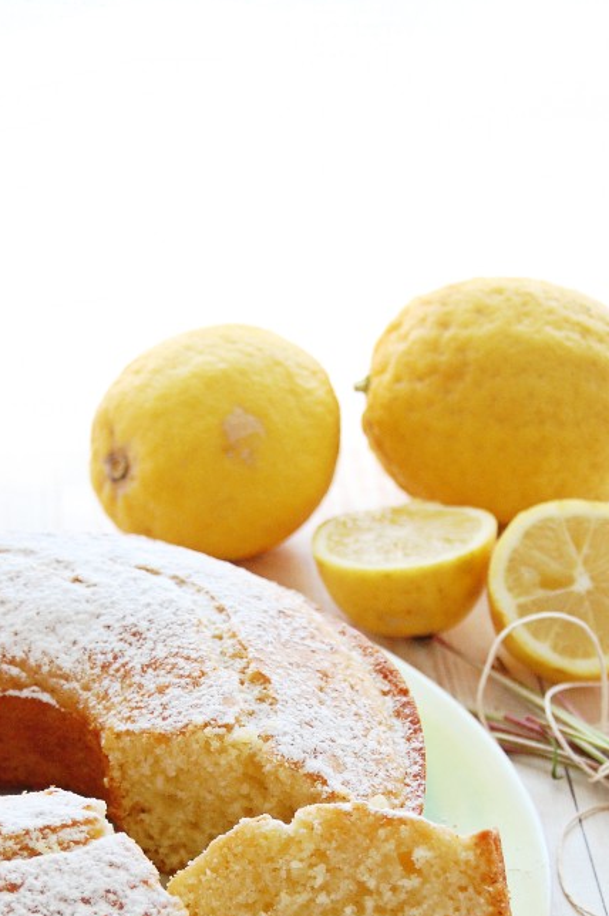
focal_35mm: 105
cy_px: 693
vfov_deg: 19.4
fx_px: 2664
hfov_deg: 13.0
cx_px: 263
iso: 800
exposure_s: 1/40
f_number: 5.3
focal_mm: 45
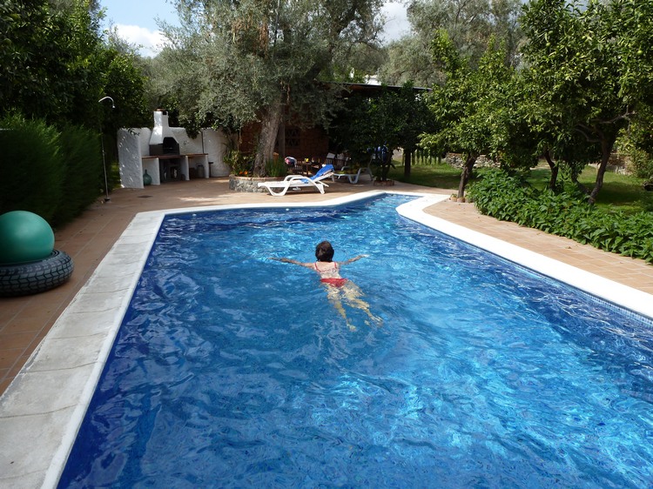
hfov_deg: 71.6
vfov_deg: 56.8
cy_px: 244
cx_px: 326
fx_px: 453
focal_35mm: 24
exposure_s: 1/400
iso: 100
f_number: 4
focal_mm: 4.3
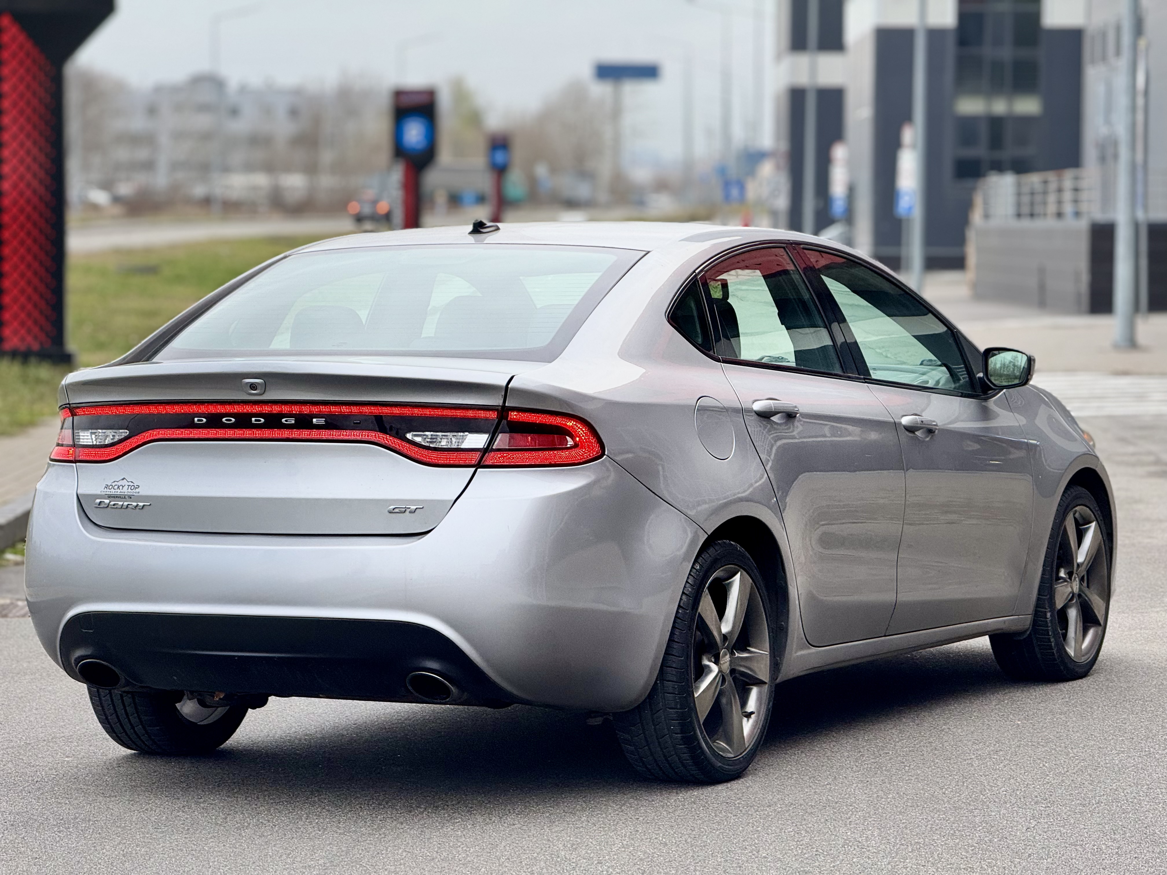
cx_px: 584
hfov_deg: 16.4
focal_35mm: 120
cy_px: 438
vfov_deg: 12.3
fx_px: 4046
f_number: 2.8
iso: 64
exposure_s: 1/99
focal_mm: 15.66
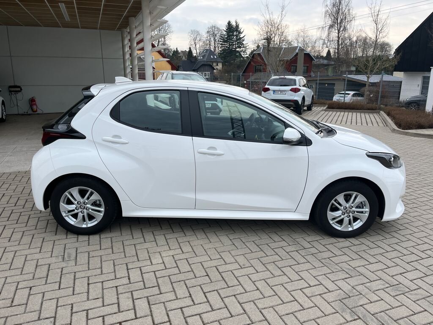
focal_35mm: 26
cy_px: 162
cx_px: 216
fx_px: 325
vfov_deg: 53.1
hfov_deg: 67.3
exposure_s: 1/1558
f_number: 1.6
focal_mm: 5.1
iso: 50
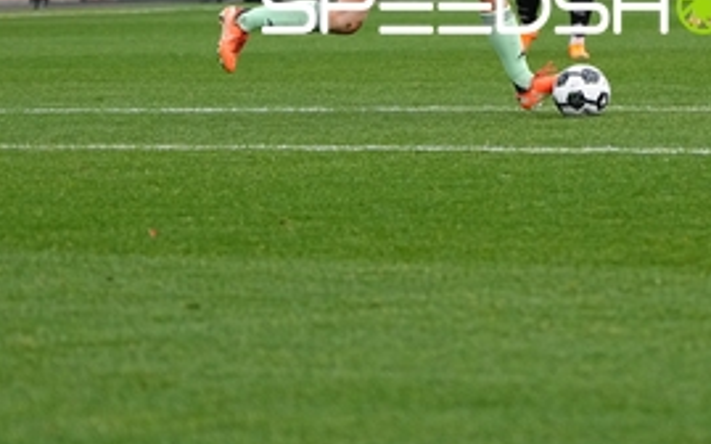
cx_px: 526
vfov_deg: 3.3
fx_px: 7749
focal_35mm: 400
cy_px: 8
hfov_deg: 5.3
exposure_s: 1/1600
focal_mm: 176
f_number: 5.6
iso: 2000
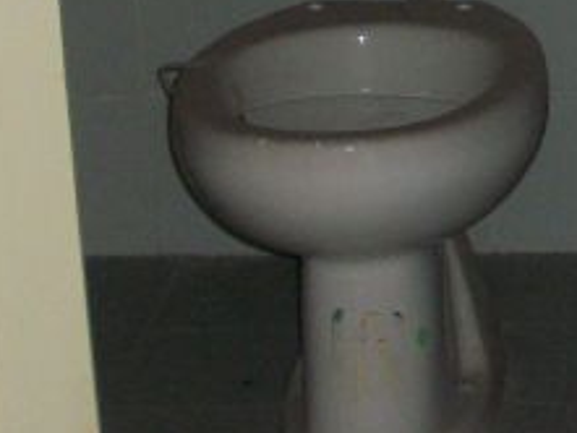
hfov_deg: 11.6
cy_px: 89
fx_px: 2702
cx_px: 901
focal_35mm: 162
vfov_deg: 9.2
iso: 160
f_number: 3.1
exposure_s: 1/30
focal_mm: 6.3
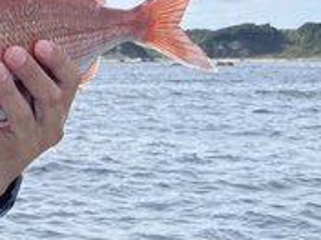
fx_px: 844
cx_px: -246
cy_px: -35
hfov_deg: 17.6
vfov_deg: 15.7
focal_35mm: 91
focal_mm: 5.1
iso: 32
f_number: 1.6
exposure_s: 1/5376
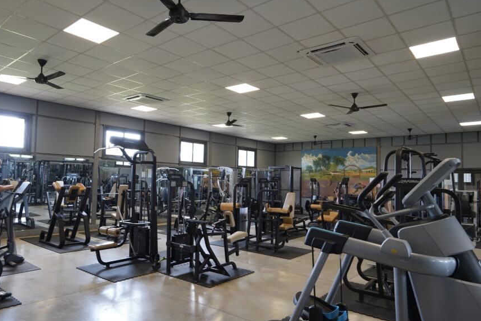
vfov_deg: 53.1
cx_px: 219
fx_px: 321
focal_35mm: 24
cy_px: 168
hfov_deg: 73.6
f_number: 5
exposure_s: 1/50
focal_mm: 20
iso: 800
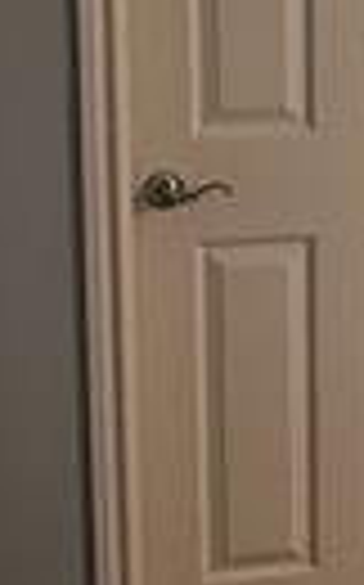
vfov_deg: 17.4
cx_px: 634
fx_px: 1861
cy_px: -4
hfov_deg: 10.6
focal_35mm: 117
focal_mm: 2.22
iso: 320
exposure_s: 1/120
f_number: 2.2
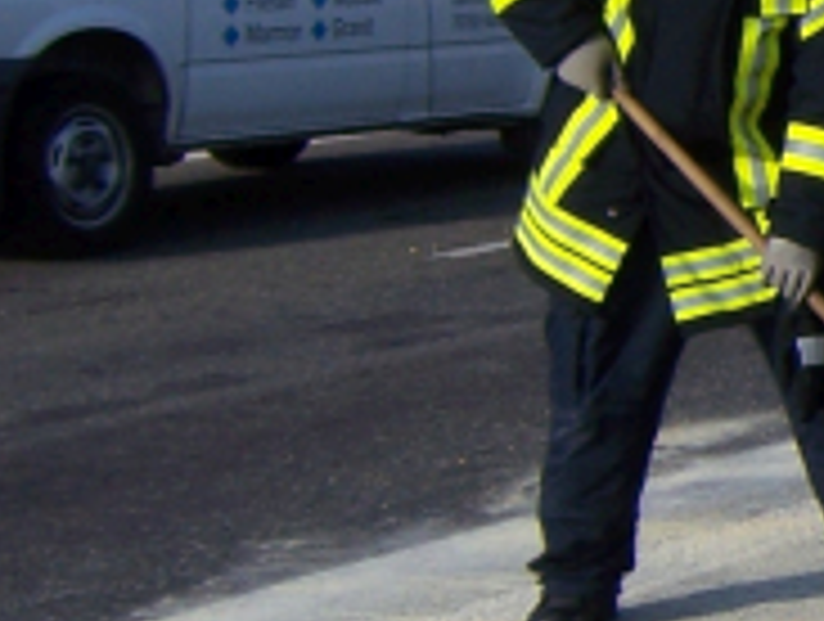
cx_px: 1702
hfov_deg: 11.2
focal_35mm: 157
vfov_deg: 9.5
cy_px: 99
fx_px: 3745
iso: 80
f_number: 4.5
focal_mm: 6.2
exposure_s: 1/500
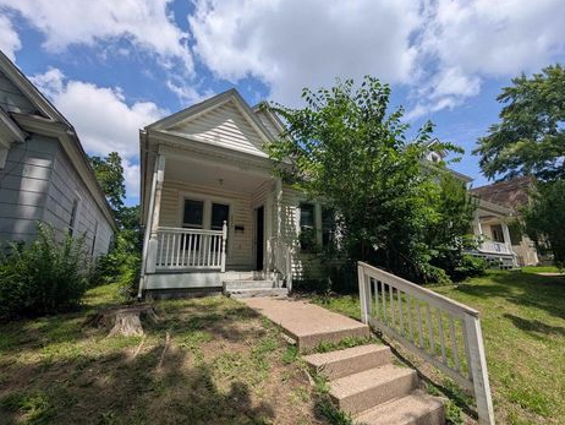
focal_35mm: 13
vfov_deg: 89.9
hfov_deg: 106.1
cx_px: 275
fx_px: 212
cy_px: 226
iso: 55
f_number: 1.7
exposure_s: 1/5319
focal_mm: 2.02
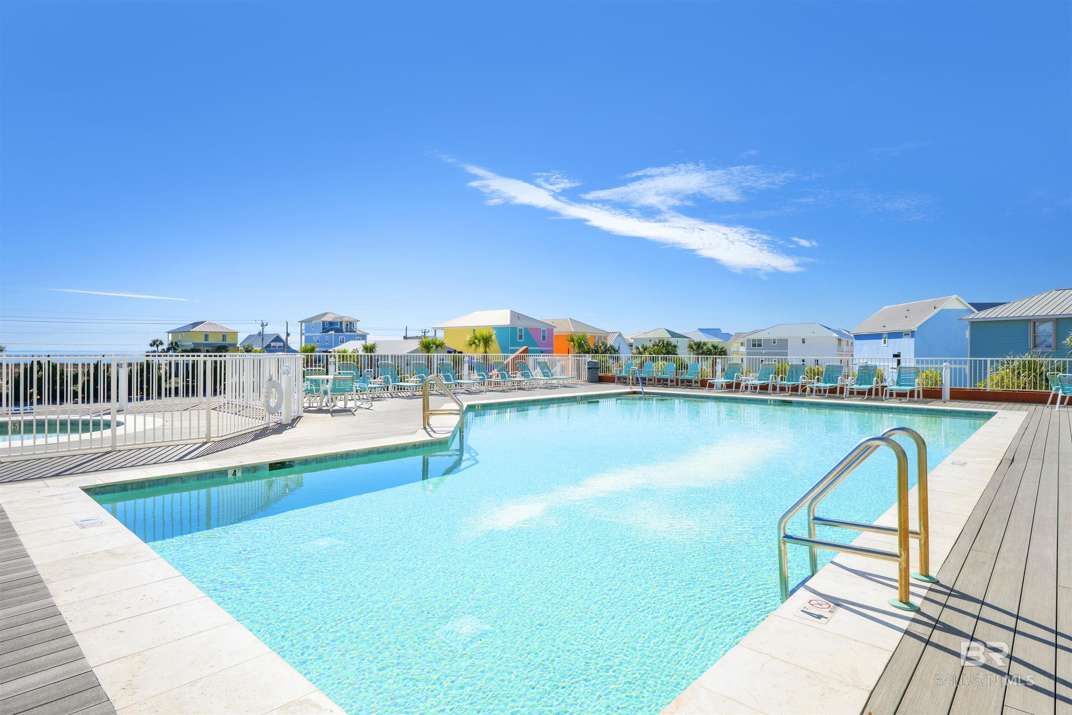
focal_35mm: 18
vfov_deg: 65.9
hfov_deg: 88.4
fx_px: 551
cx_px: 536
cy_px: 358
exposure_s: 1/1000
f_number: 11
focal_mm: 18.5
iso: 500
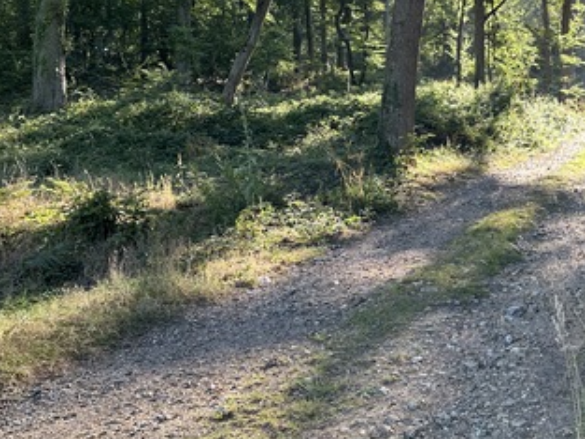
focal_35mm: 49
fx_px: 828
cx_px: 535
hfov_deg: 36.3
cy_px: 116
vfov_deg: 29.3
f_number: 1.78
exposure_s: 1/241
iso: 80
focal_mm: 6.86
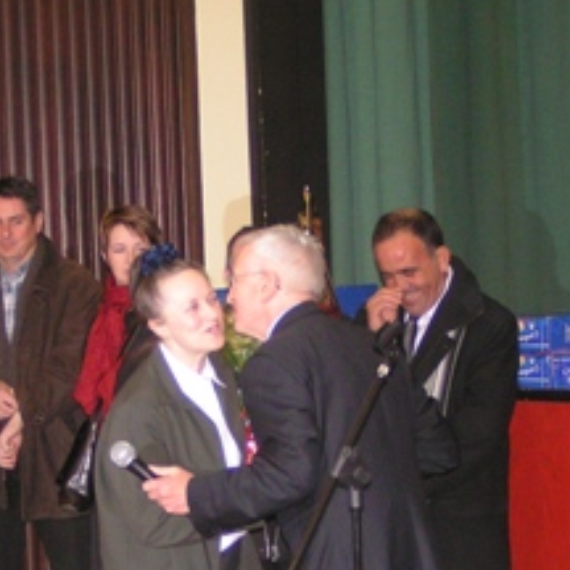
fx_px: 2031
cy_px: 383
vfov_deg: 15.9
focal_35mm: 109
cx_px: 208
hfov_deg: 16.0
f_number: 3.2
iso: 200
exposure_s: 1/60
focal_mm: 8
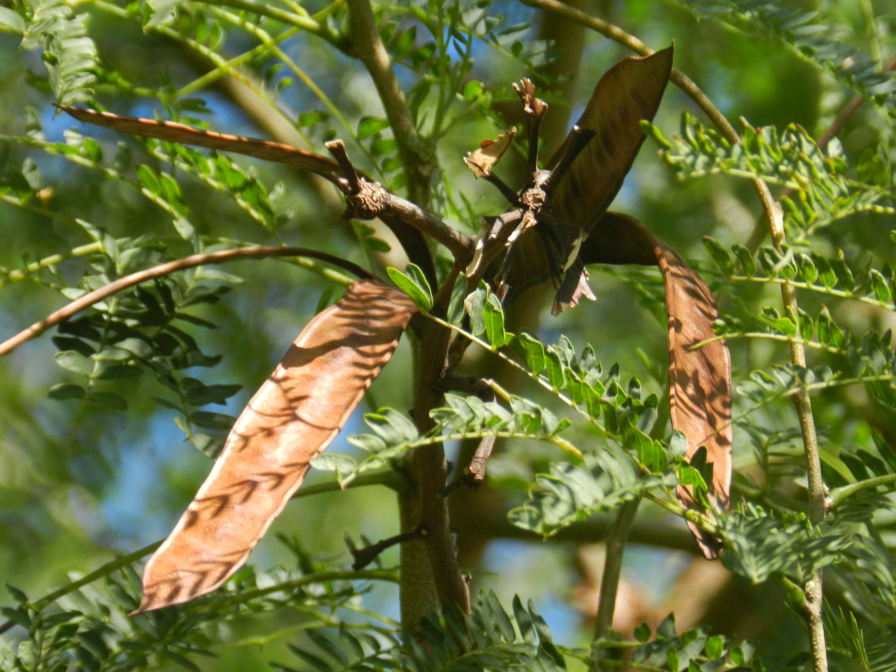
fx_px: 12916
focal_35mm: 499
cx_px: 448
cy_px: 336
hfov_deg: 4.0
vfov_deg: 3.0
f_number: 5.7
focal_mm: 88.7
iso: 160
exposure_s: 1/200
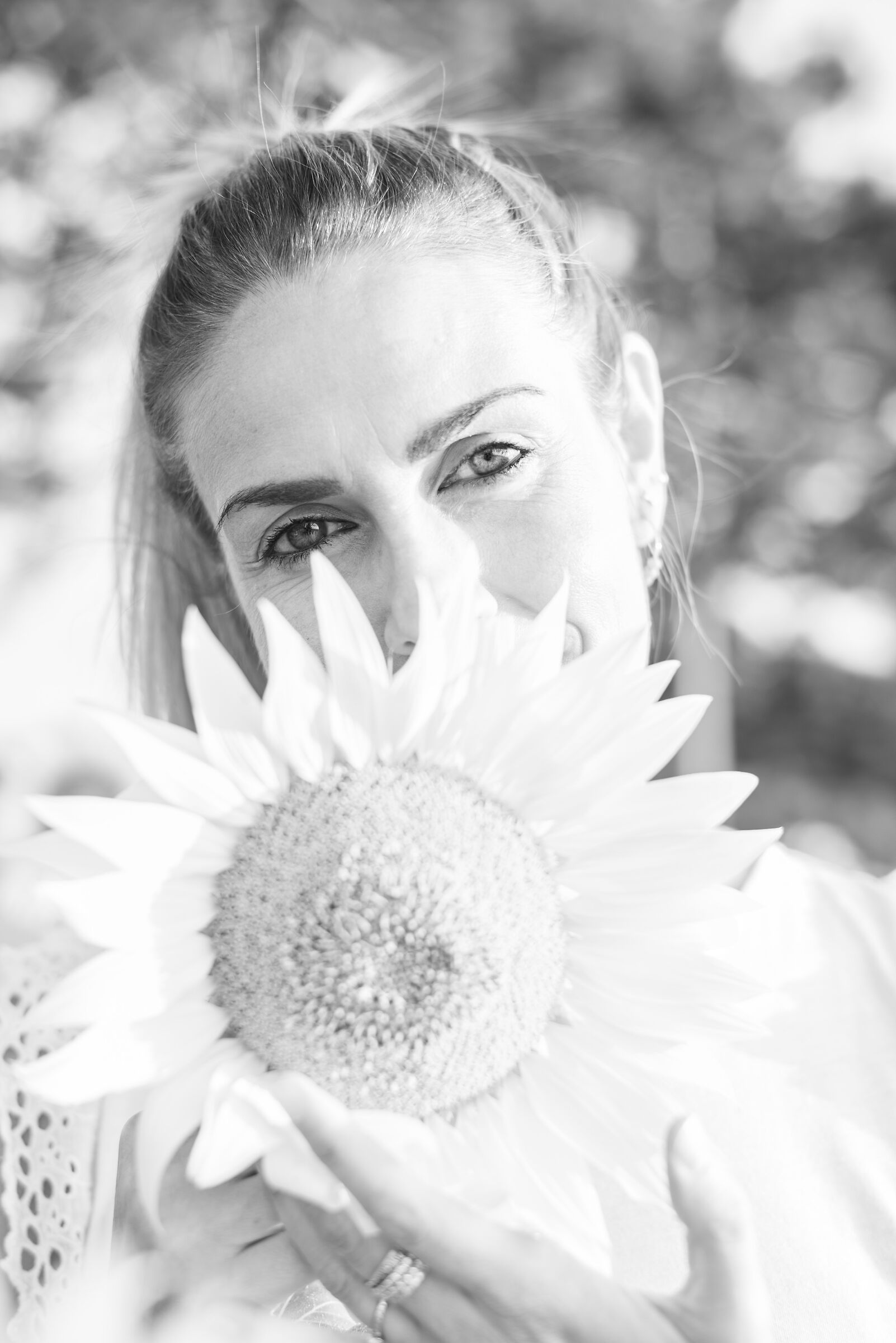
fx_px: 1865
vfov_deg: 39.6
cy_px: 672
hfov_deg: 27.0
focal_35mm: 50
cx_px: 448
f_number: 2.5
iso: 200
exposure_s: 1/125
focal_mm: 50
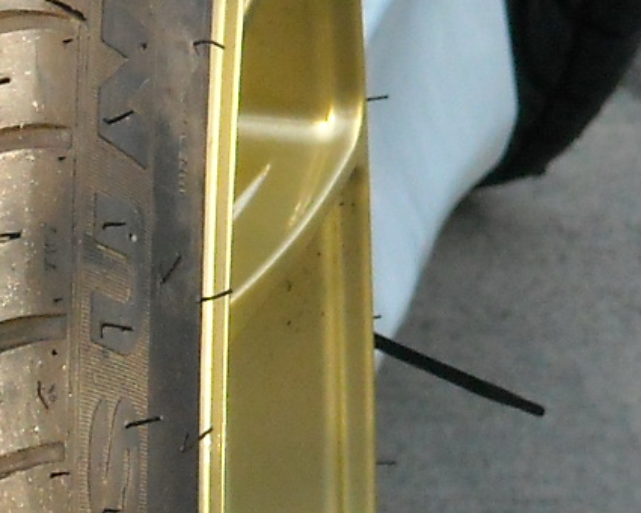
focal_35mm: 494
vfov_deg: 3.1
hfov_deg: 3.9
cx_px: 296
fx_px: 9372
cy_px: -151
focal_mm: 17.1
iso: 208
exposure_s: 1/250
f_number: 4.7
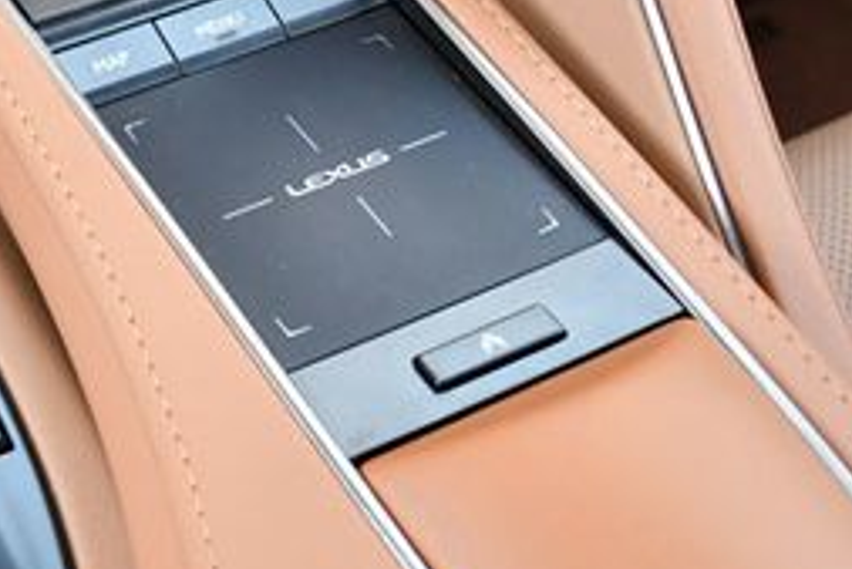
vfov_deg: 14.9
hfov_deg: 21.3
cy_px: 101
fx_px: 2155
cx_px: -61
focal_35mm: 91
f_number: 3.5
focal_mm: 18
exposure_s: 1/125
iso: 1000
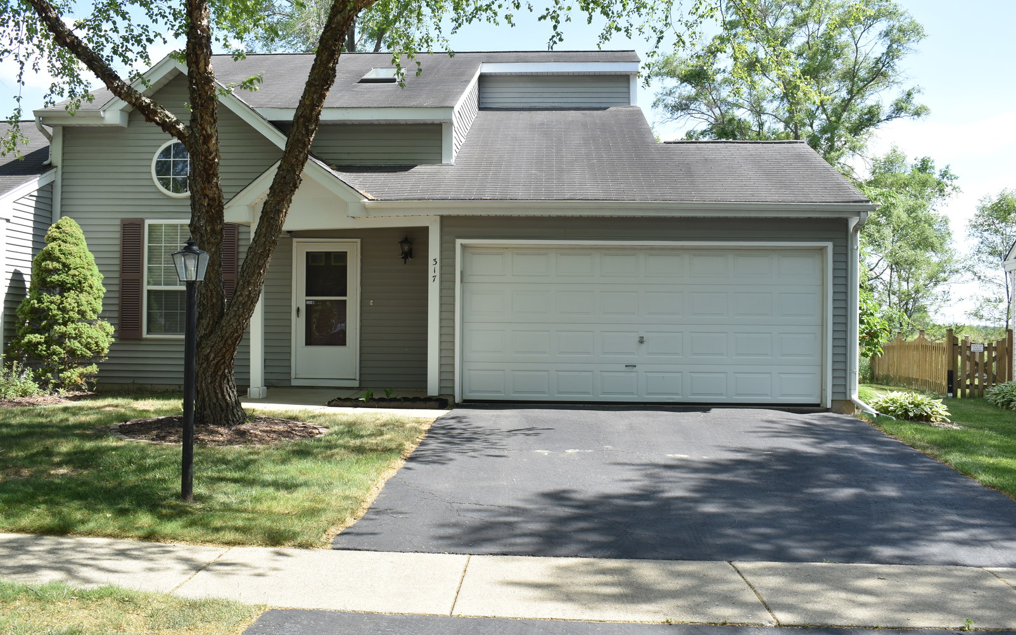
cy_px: 318
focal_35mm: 36
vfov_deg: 35.8
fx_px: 983
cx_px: 504
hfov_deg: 54.6
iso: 200
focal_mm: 23
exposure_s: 1/250
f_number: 8
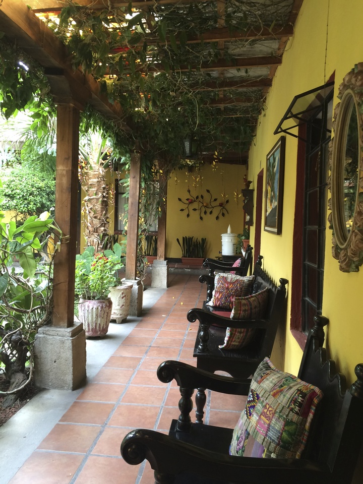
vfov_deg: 61.7
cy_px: 242
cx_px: 182
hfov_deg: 48.2
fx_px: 405
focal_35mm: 29
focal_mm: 4.15
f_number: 2.2
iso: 64
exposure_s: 1/30
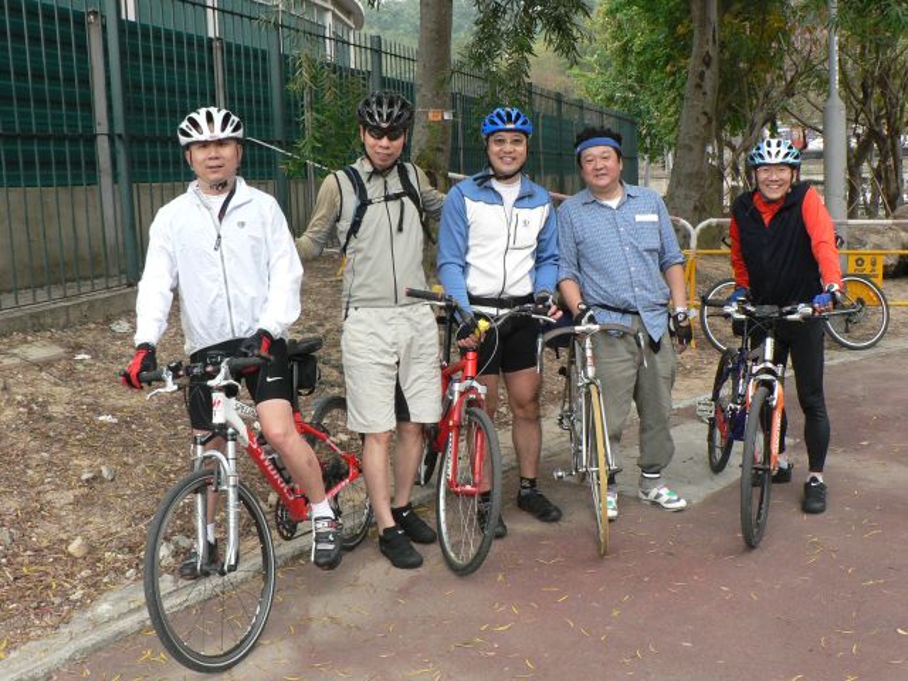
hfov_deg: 51.4
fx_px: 944
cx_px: 454
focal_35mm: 36
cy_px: 340
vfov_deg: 39.7
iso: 200
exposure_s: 1/125
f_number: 4
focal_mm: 6
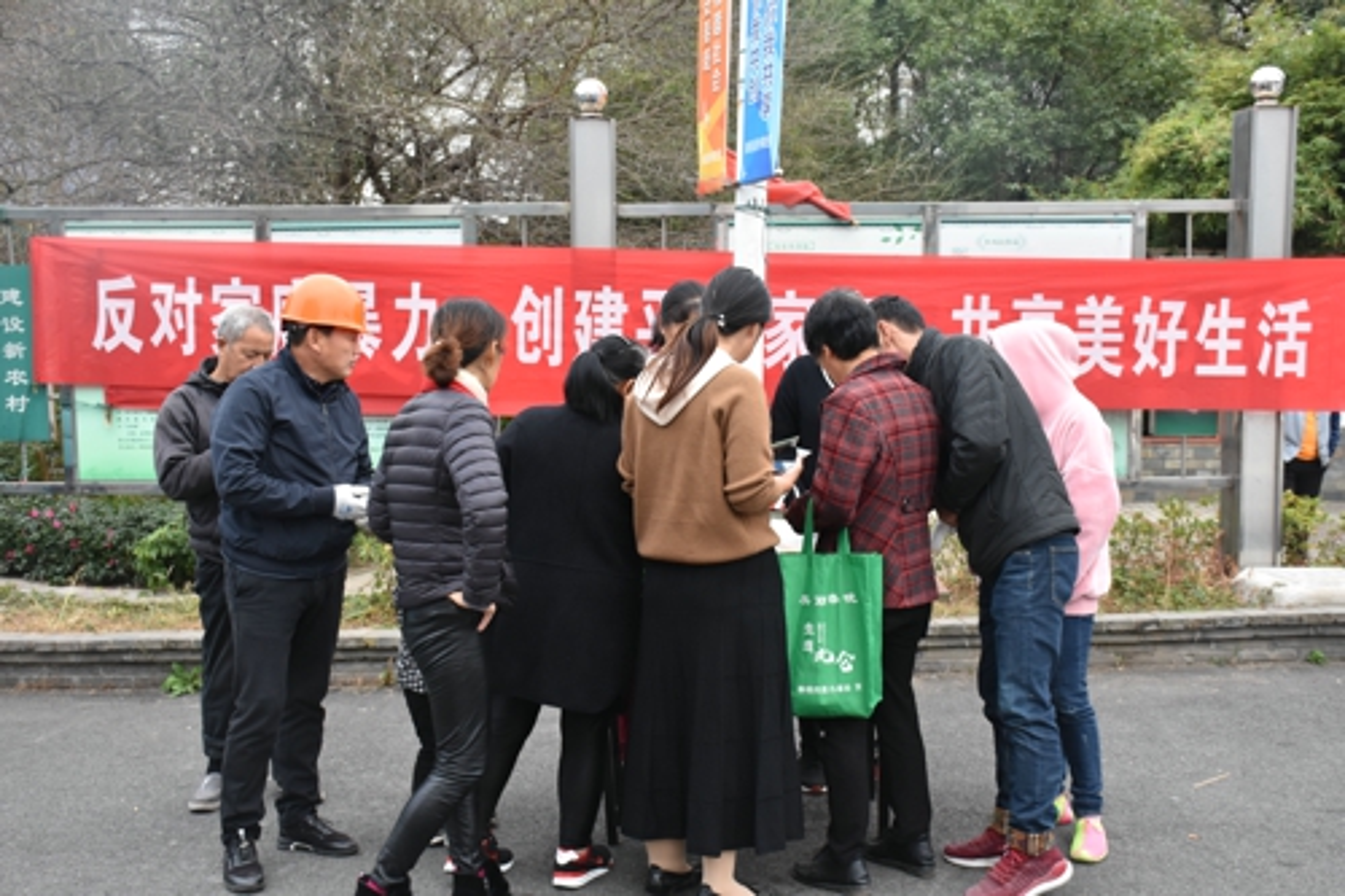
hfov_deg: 43.6
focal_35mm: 45
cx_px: 672
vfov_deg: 29.8
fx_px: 1681
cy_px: 448
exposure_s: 1/125
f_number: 5.6
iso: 800
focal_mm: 30
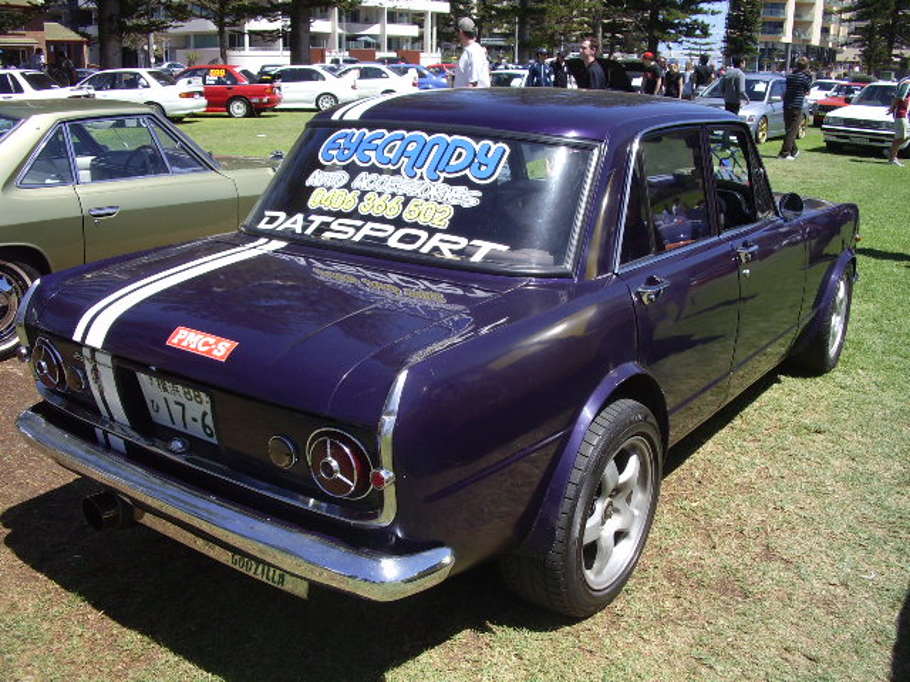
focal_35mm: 35
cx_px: 455
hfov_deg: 52.6
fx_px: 920
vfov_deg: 40.7
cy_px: 341
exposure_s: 1/500
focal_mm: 5.8
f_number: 4.3
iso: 80
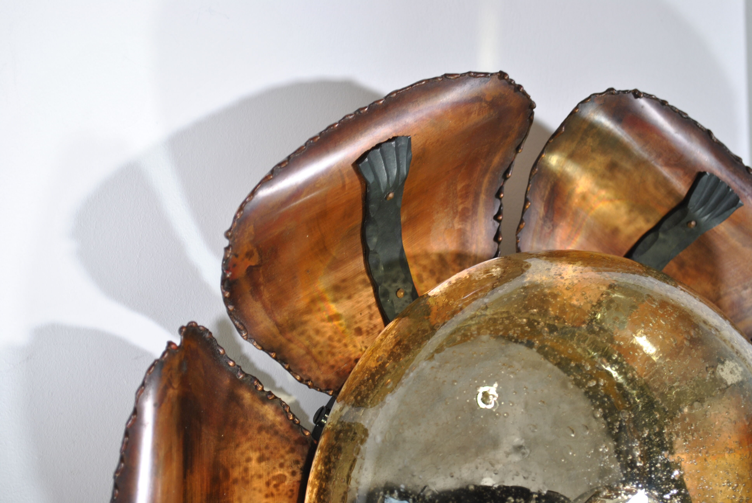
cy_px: 252
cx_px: 376
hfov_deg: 30.5
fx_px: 1380
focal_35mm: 66
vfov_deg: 20.7
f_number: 5.3
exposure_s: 1/13
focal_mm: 44
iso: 200
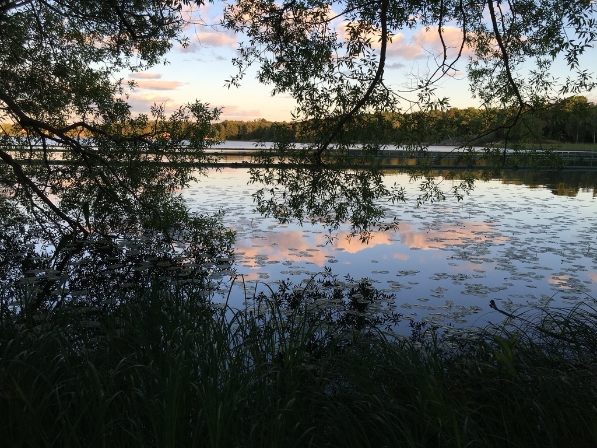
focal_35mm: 29
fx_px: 500
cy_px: 224
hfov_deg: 61.7
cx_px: 298
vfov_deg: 48.2
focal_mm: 4.15
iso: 25
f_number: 2.2
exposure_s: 1/185
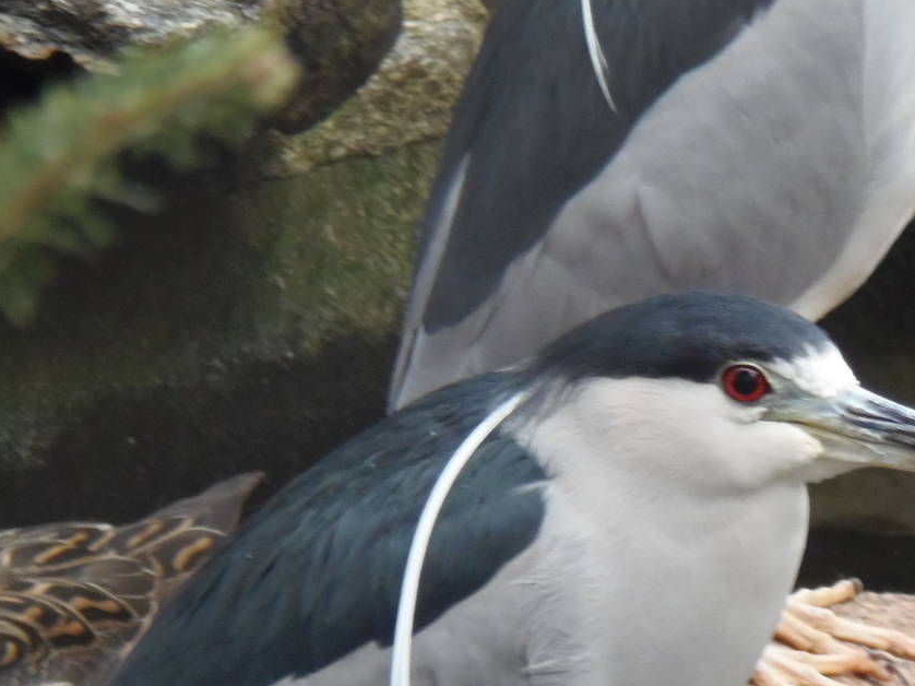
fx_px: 14085
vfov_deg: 2.8
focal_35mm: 533
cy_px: 277
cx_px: 783
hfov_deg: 3.7
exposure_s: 1/80
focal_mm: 51.7
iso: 200
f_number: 5.2
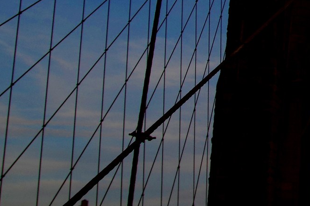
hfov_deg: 19.8
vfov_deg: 14.5
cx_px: 450
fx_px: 783
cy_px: -41
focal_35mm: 91
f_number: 7.1
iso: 100
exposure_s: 1/400
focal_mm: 17
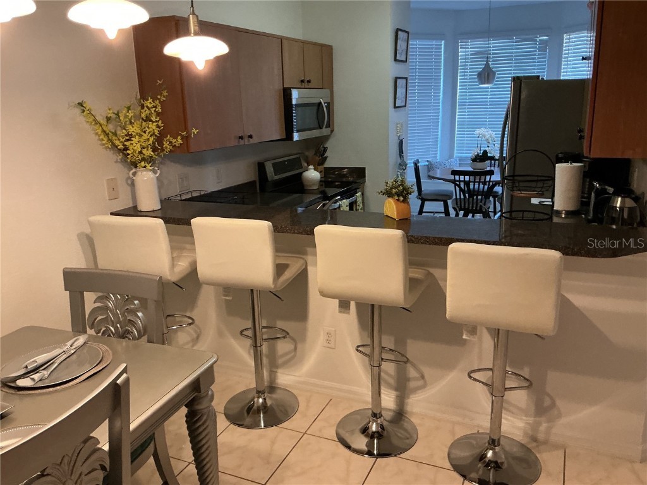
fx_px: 542
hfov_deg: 61.7
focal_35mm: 29
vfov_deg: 48.2
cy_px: 242
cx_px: 324
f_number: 1.8
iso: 200
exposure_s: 1/60
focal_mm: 3
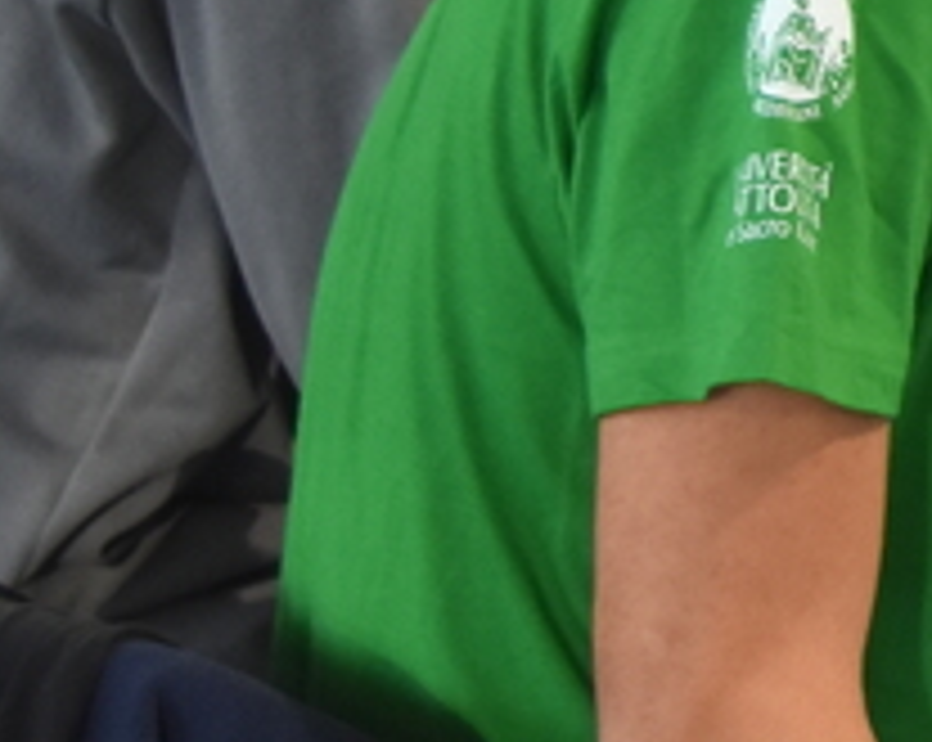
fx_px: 7657
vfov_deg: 5.5
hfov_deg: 6.6
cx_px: 2283
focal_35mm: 278
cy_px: -553
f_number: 4.2
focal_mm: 34
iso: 900
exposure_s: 1/60
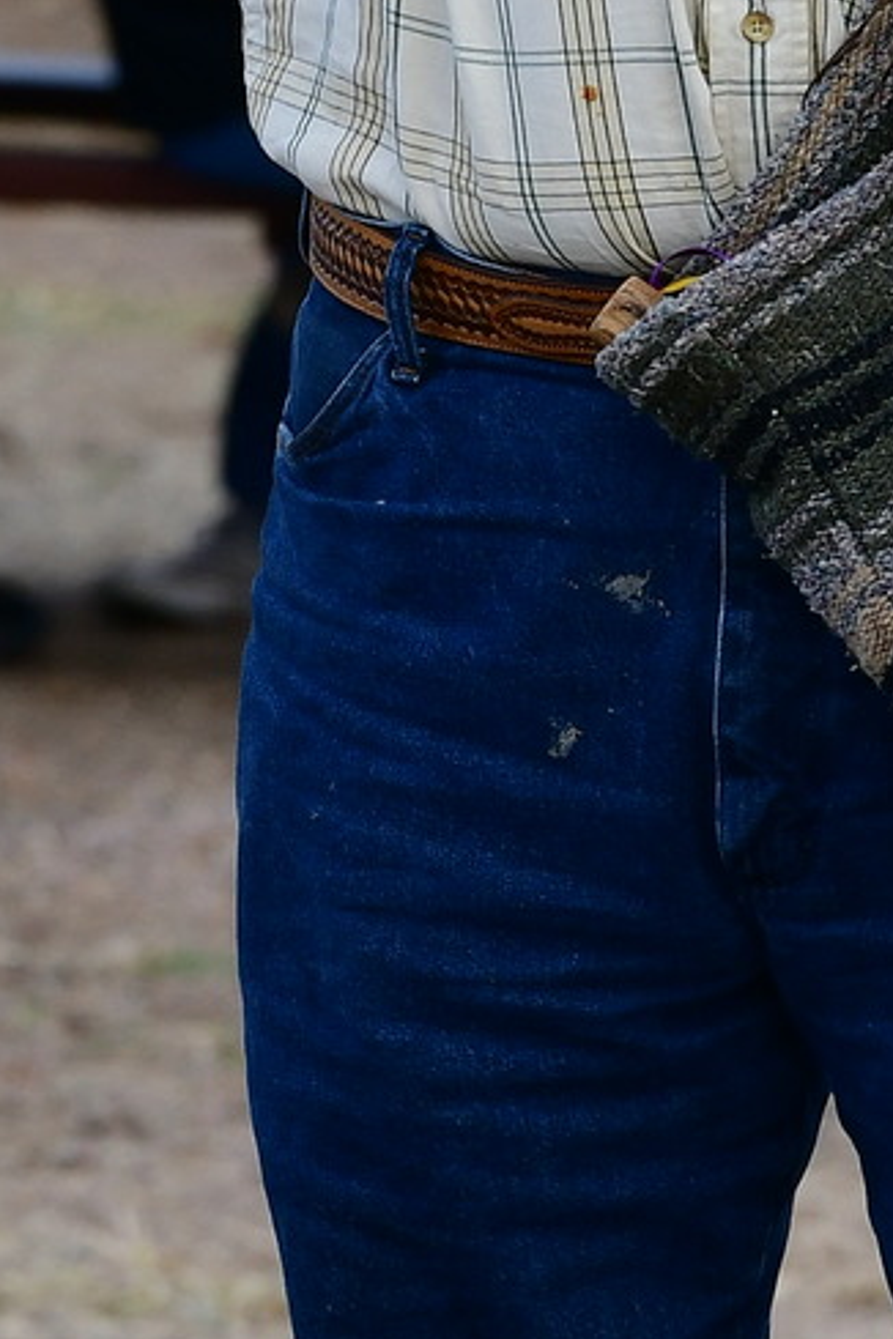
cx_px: 1326
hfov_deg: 1.2
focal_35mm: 1107
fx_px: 41186
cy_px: -474
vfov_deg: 1.9
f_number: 8
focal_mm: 175
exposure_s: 1/250
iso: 250
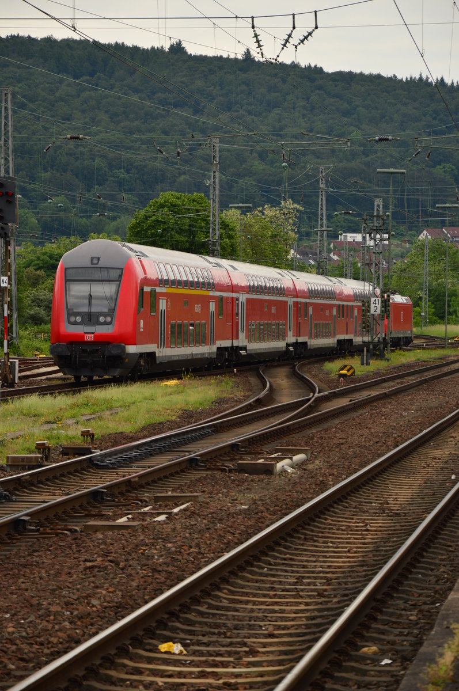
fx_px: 3020
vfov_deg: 13.1
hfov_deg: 8.7
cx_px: 230
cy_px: 346
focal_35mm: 158
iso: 200
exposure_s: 1/400
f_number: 7.1
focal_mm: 105
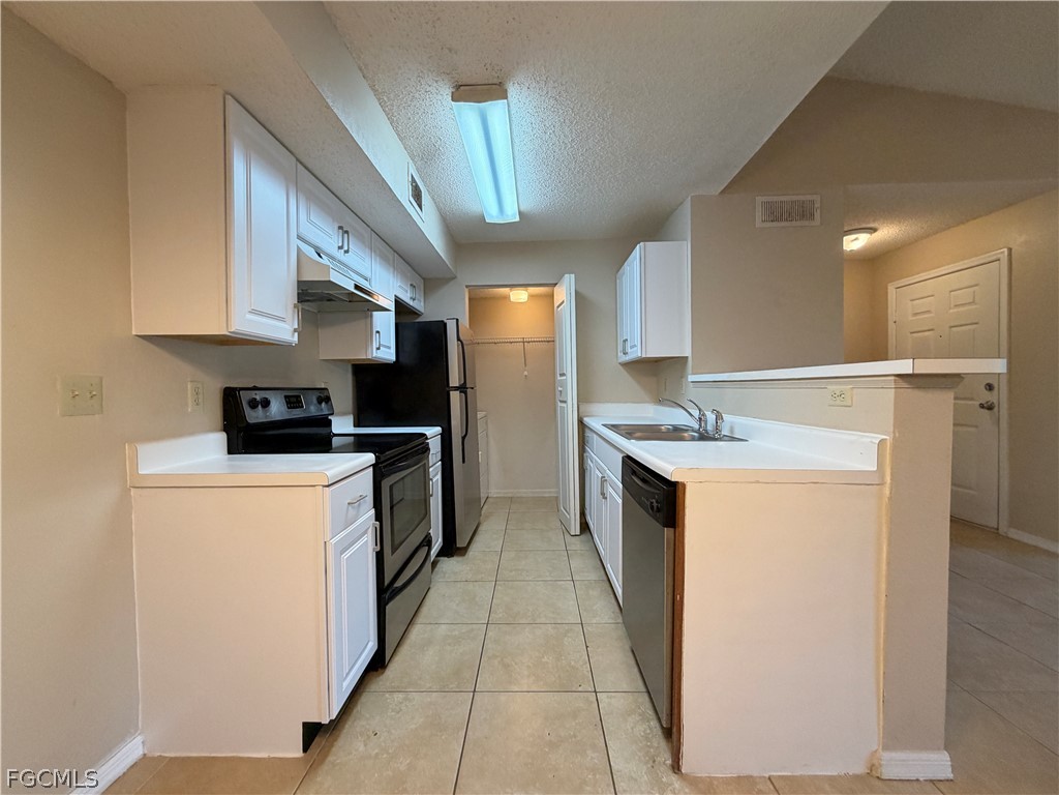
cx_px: 530
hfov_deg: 102.1
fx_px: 428
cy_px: 398
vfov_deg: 85.7
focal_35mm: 14
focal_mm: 2.22
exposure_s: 1/60
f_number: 2.2
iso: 200
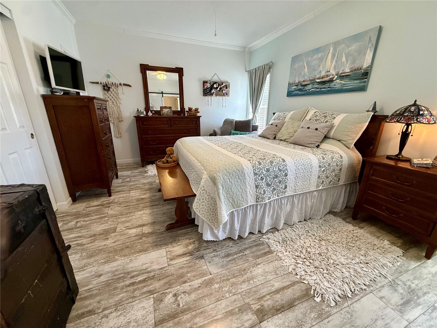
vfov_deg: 85.7
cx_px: 218
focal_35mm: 14
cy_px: 164
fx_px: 177
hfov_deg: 102.1
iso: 200
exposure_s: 1/120
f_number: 2.2
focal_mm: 2.22
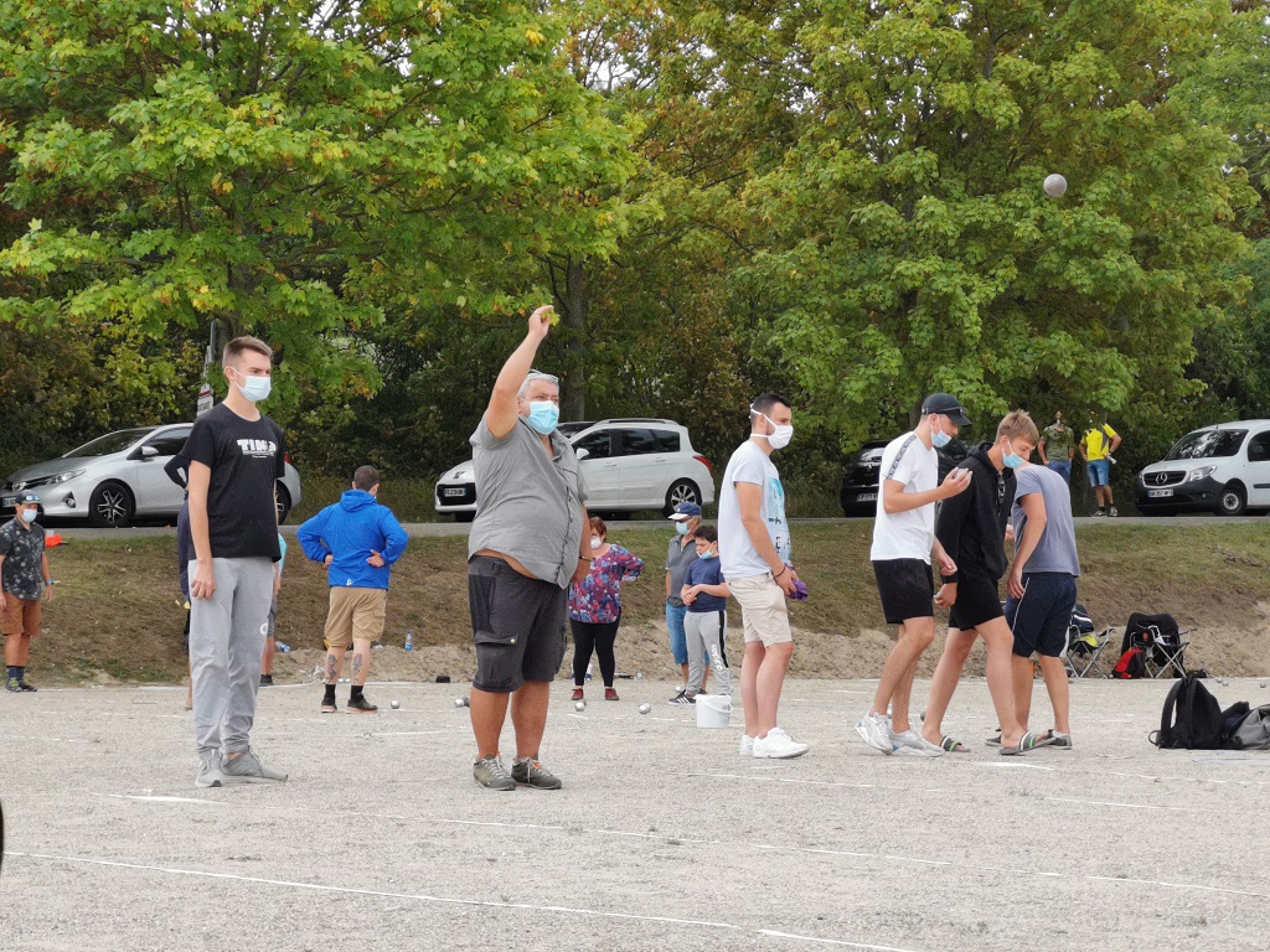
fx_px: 3485
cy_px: 476
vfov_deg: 15.6
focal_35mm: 95
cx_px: 635
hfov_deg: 20.7
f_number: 2.4
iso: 160
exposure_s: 1/900
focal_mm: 7.48
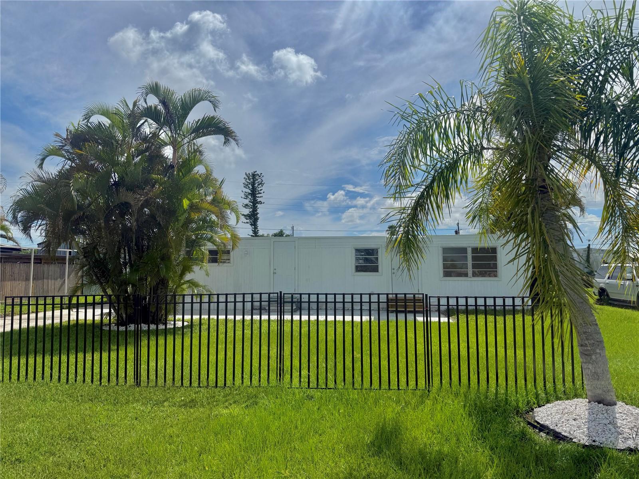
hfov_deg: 71.6
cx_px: 320
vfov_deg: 56.8
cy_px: 240
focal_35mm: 24
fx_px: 443
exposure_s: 1/11905
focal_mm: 6.76
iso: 80
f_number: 1.78
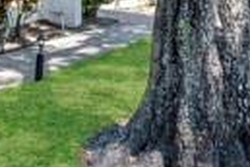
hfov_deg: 28.9
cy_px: -48
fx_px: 451
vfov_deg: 19.4
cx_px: -2
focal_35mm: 65
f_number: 6.3
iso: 250
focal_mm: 14
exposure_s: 1/400
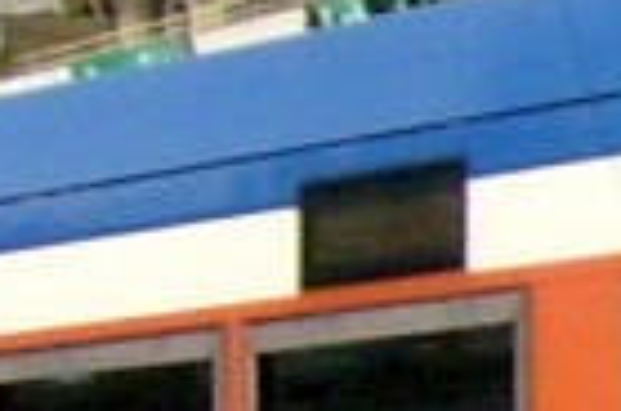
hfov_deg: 7.7
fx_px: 4630
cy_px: 563
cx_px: 375
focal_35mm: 269
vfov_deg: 5.1
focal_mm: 5.8
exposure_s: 1/500
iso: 80
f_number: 7.1
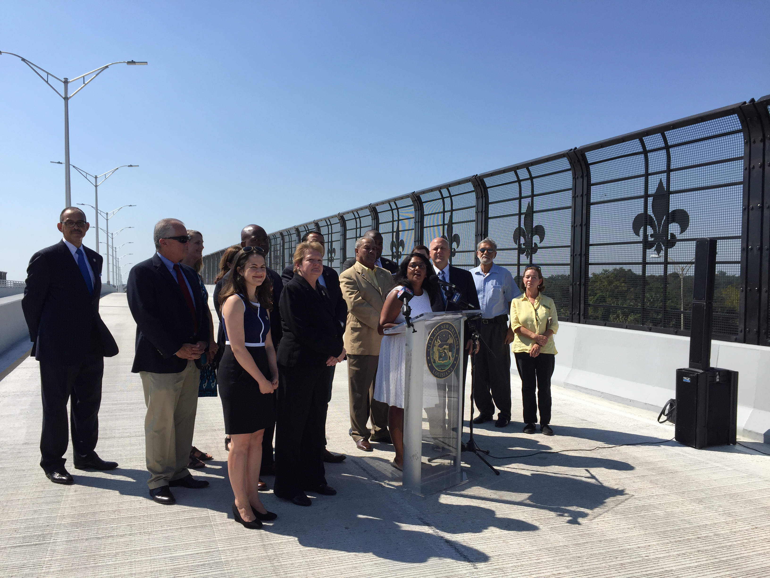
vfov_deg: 48.2
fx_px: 645
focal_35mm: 29
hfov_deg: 61.7
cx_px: 385
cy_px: 289
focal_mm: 4.15
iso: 32
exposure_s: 1/2326
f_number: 2.2
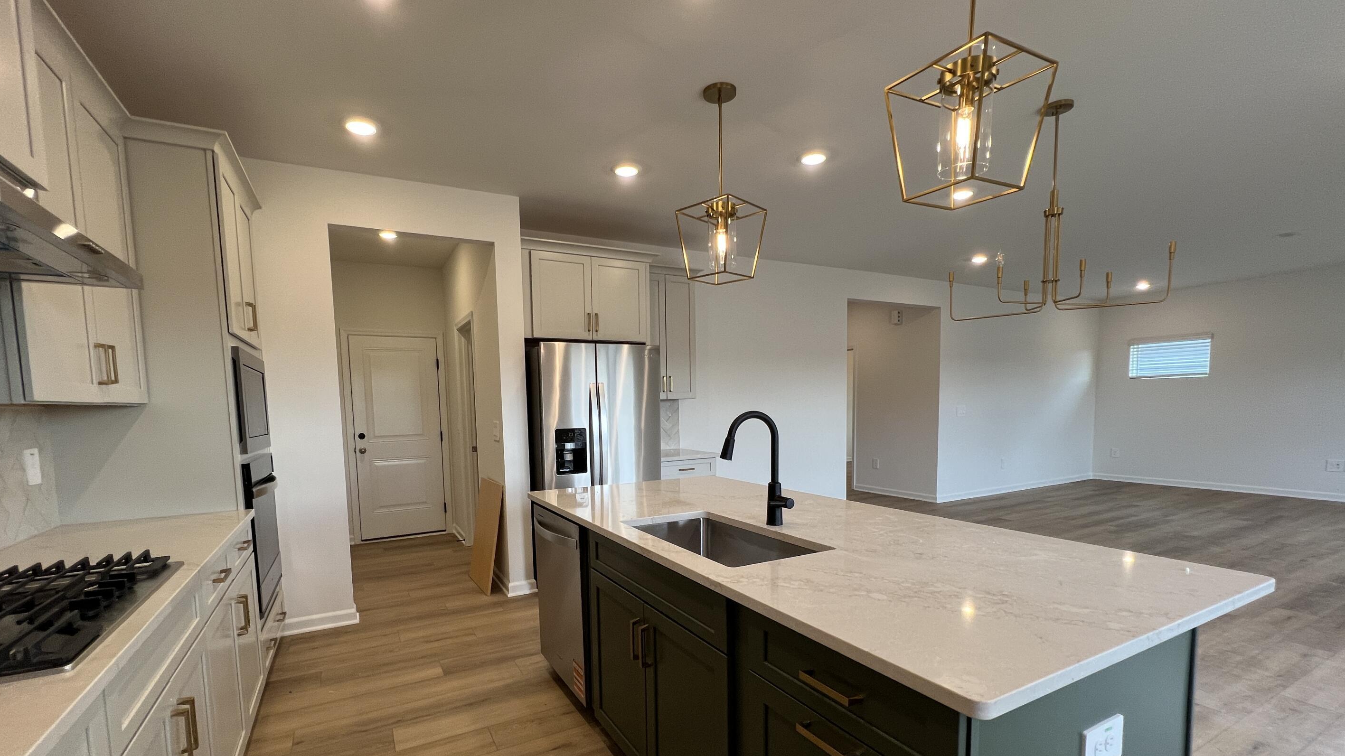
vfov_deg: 69.7
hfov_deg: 103.0
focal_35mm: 15
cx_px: 652
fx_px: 535
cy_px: 458
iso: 100
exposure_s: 1/120
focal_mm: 1.57
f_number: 1.8
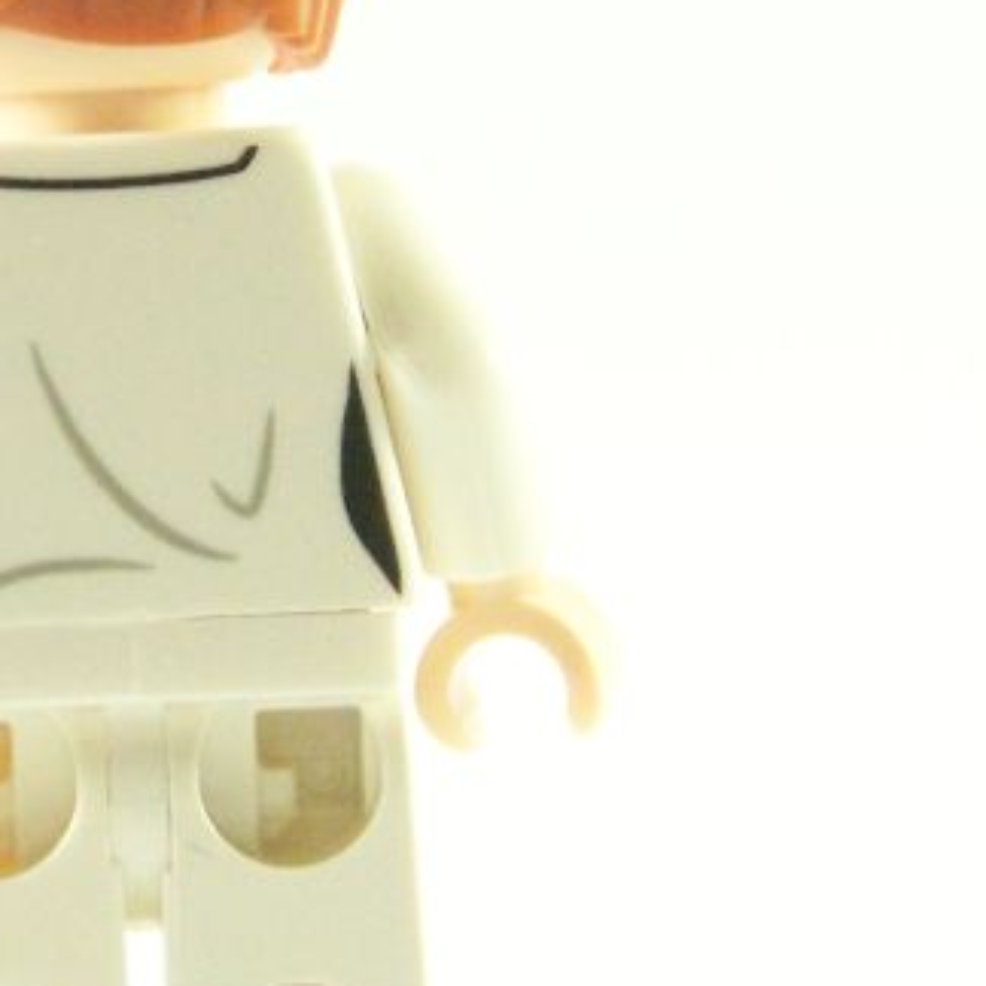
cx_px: 146
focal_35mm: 327
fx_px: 10538
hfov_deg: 5.4
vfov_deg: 5.4
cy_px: 399
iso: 400
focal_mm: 19.4
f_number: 3.6
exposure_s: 1/60
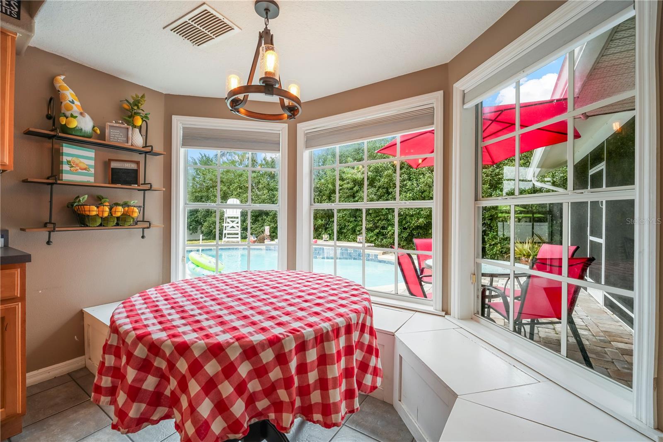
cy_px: 221
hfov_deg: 104.3
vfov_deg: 81.2
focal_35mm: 14
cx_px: 332
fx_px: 258
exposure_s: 1/5
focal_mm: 14
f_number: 8
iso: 100
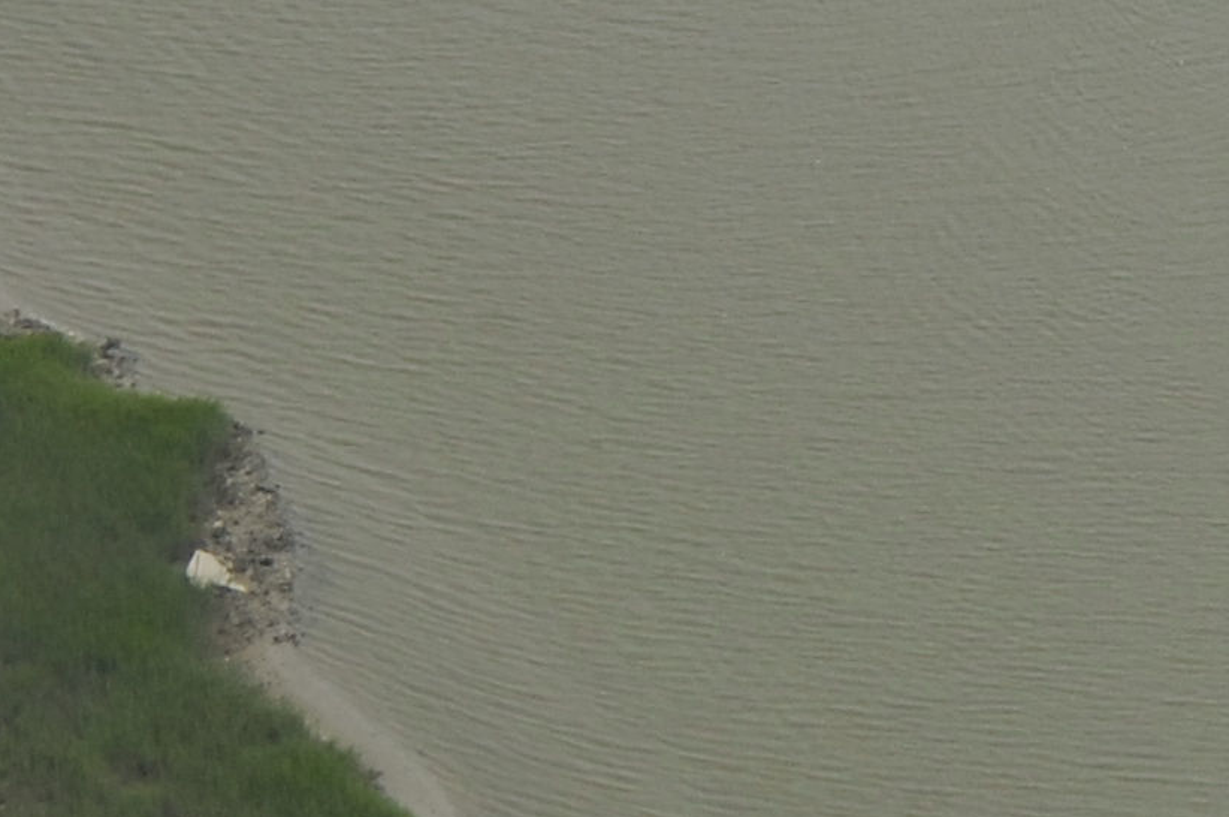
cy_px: -84
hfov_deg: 4.7
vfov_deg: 3.2
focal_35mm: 431
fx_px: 14683
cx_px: 2425
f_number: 8
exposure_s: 1/1000
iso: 400
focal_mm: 55
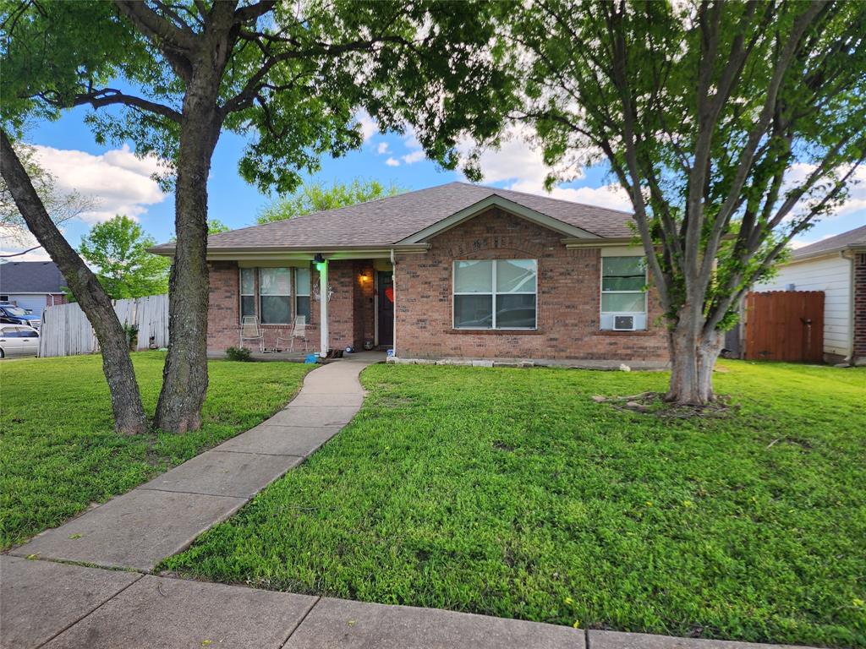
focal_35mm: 23
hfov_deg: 73.9
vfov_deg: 58.9
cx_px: 433
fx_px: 575
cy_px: 324
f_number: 1.8
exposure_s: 1/232
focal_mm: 6.4
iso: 12
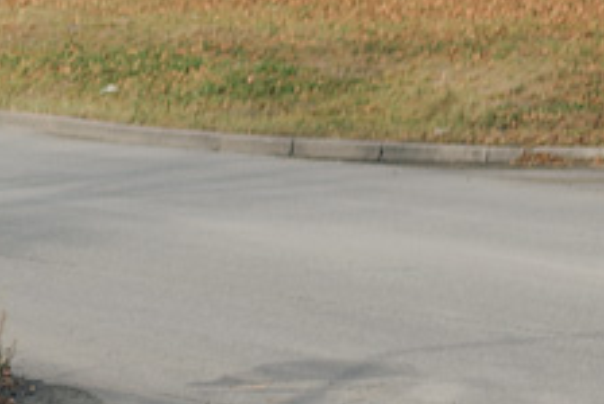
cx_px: -798
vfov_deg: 4.6
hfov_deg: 6.5
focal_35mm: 301
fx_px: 5057
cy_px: -62
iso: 100
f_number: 2
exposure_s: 1/1000
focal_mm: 50
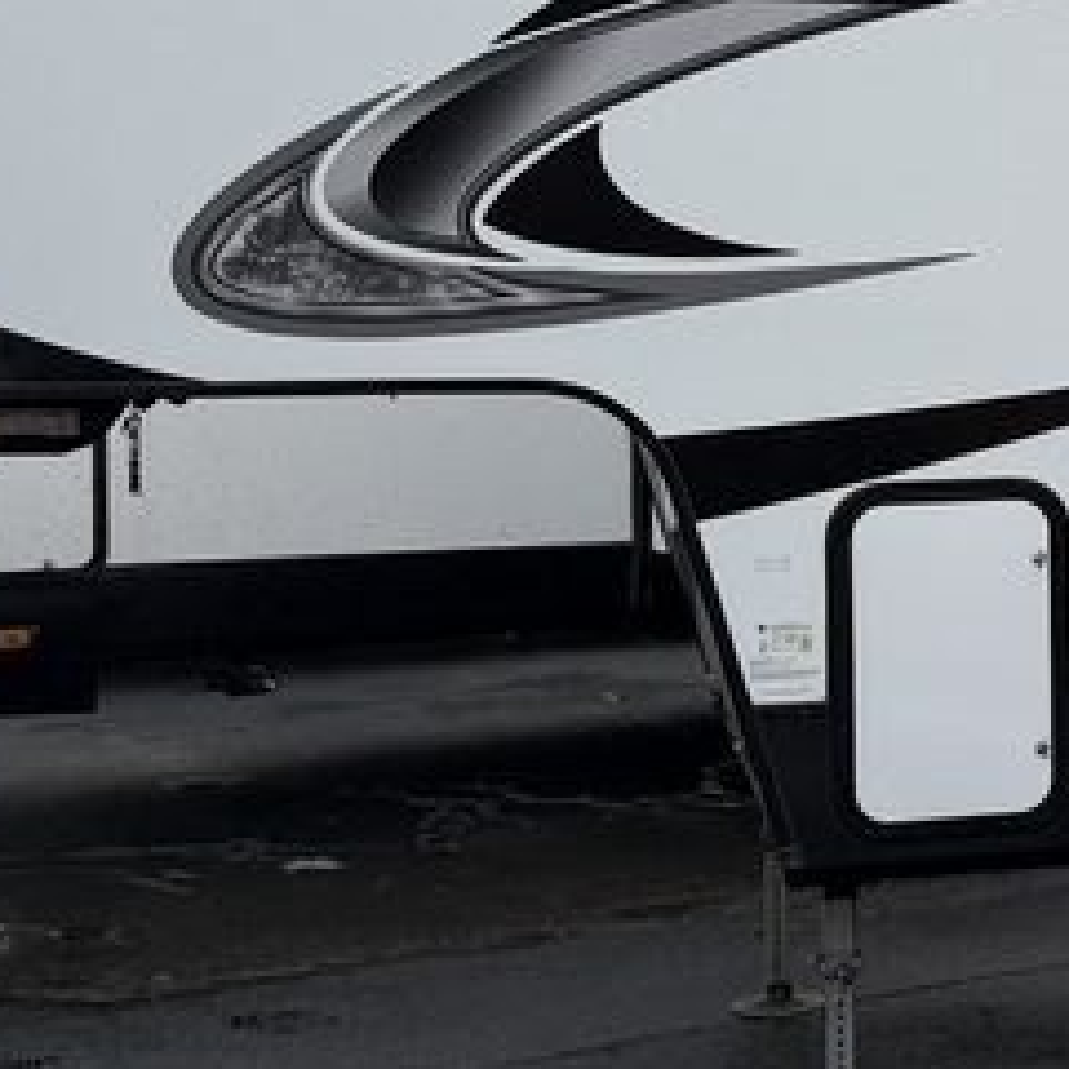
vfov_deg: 19.7
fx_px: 3075
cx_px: 1659
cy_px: 373
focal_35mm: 88
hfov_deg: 17.5
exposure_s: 1/494
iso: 80
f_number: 1.78
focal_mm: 6.76
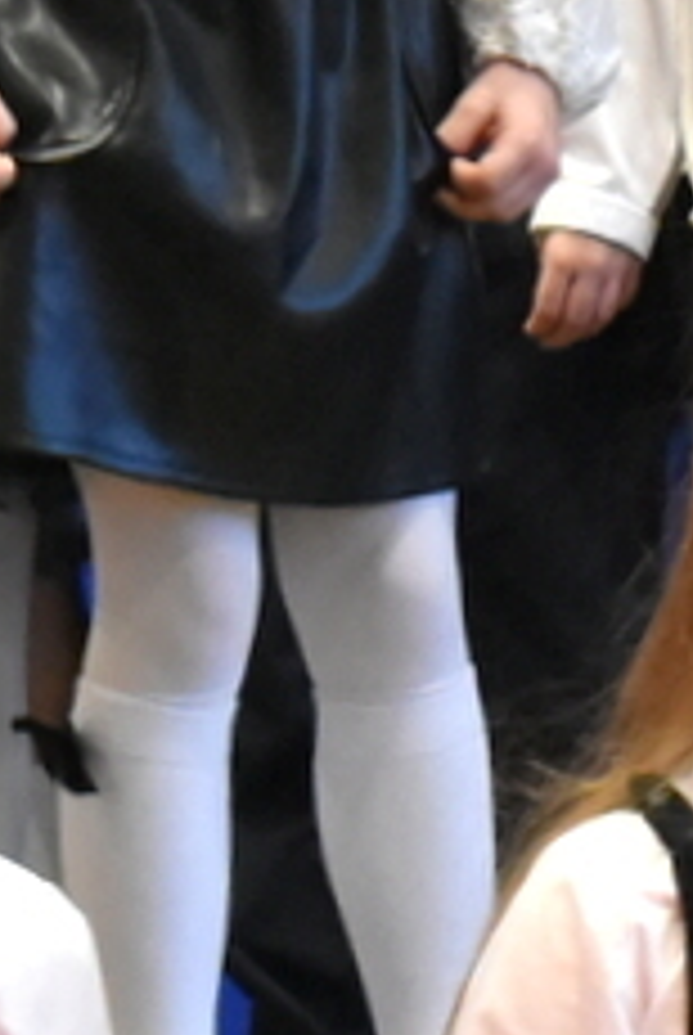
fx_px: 10795
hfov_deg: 3.6
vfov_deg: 5.5
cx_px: 1710
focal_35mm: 375
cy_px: 164
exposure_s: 1/60
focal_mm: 48
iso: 2800
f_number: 5.3
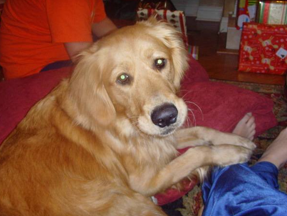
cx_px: 134
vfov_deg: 34.4
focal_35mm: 42
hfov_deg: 44.7
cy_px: 111
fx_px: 348
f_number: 3.5
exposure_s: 1/45
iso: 200
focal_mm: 6.6
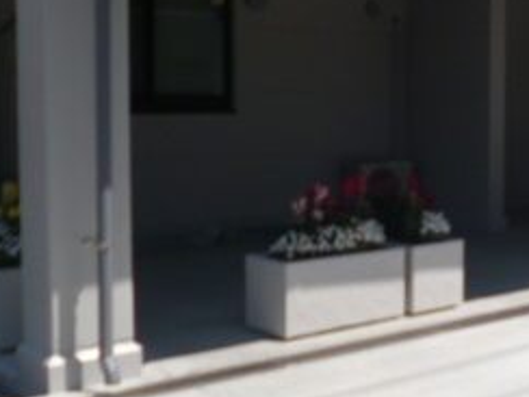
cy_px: 161
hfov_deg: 28.1
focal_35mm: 63
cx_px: 575
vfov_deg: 23.3
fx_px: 963
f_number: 9
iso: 100
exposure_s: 1/160
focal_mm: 4.3
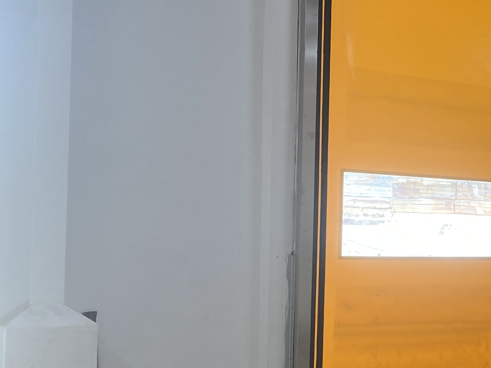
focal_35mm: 71
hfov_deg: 24.4
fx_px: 1007
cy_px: 240
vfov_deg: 20.7
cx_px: 618
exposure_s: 1/121
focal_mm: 4.25
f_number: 1.8
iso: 100
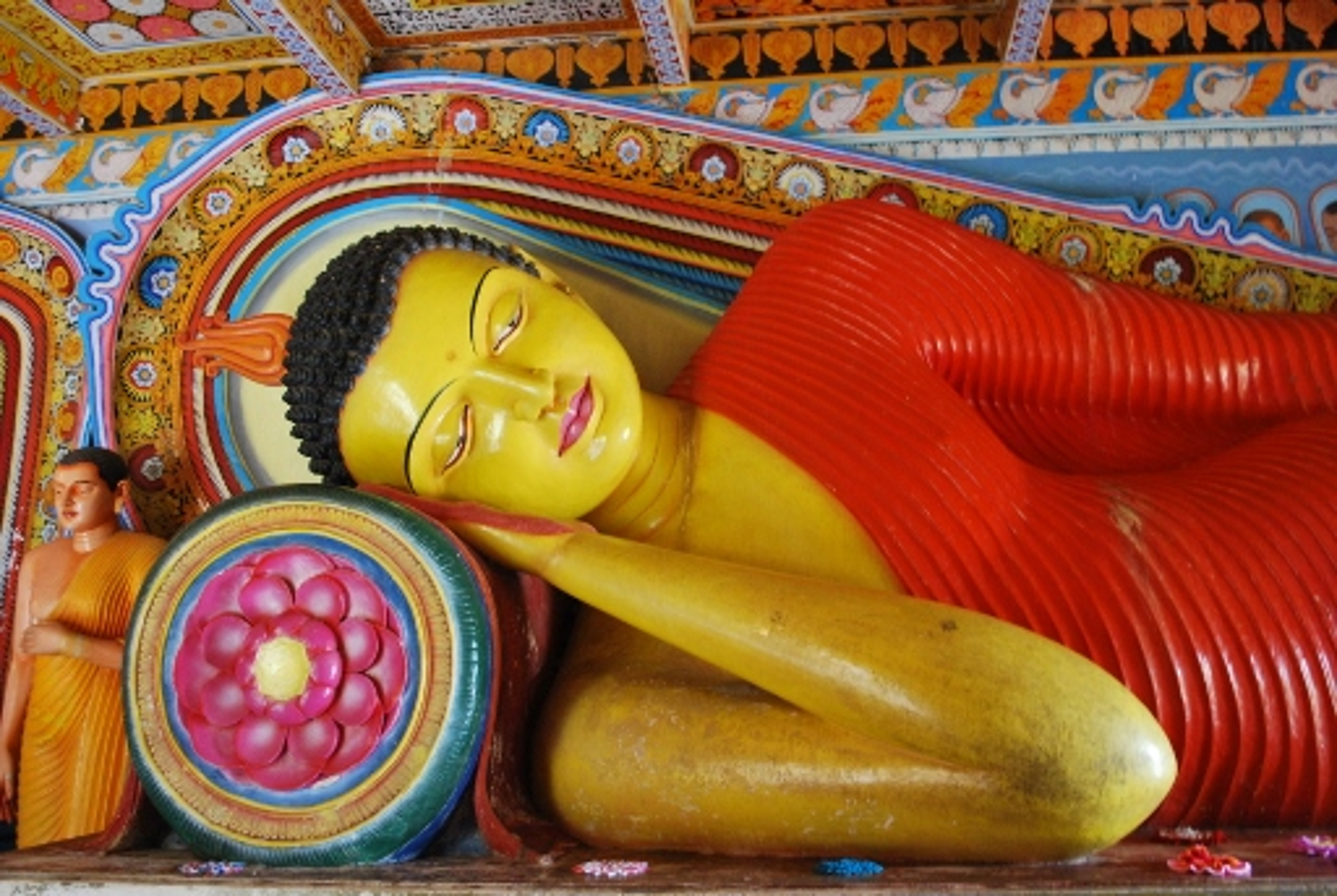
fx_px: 1227
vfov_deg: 40.1
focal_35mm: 33
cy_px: 448
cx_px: 668
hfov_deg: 57.2
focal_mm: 22
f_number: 4
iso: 800
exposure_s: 1/10
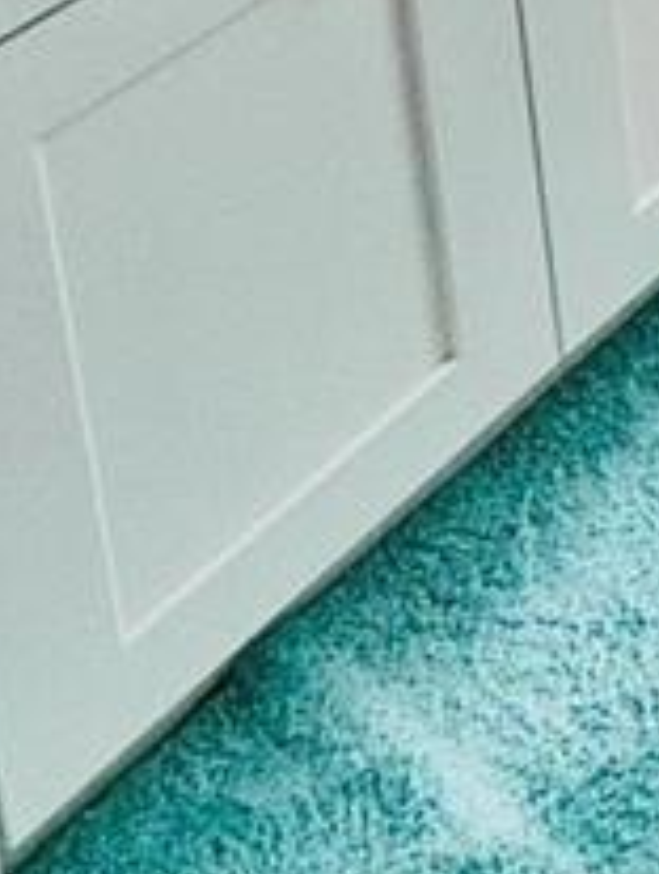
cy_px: -1157
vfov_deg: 15.3
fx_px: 2050
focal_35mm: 81
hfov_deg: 13.6
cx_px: 1546
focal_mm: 2.22
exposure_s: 1/99
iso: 80
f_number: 2.2
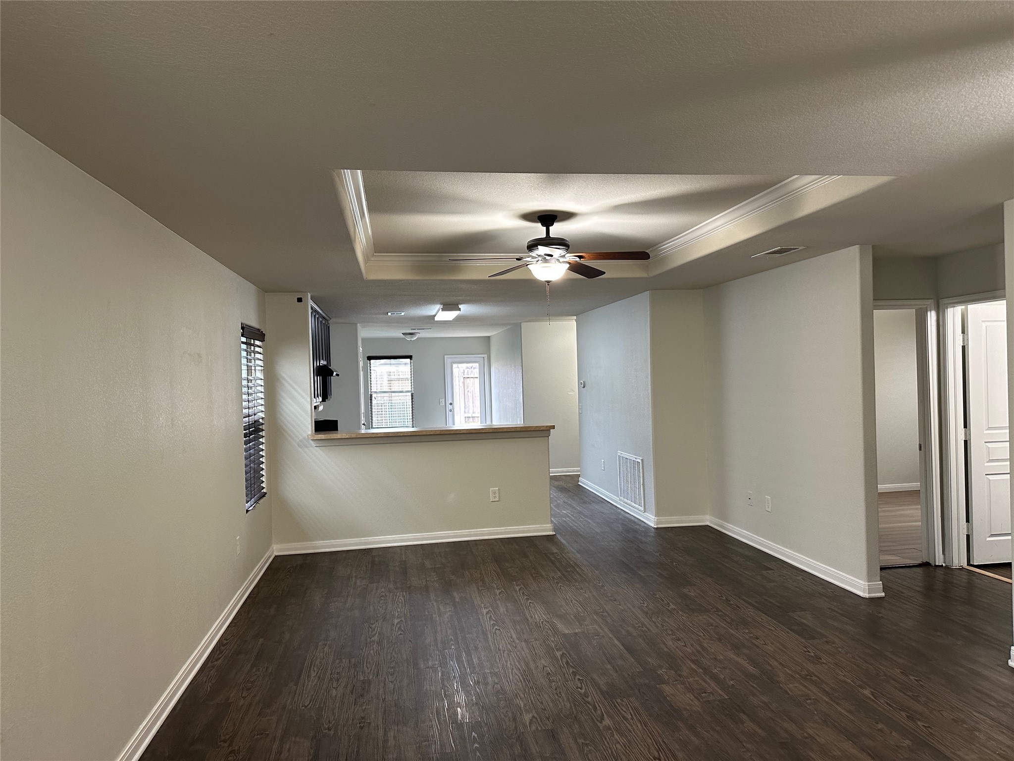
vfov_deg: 56.8
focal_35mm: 24
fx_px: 703
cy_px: 380
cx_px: 507
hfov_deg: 71.6
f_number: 1.78
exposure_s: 1/60
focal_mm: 6.86
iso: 250
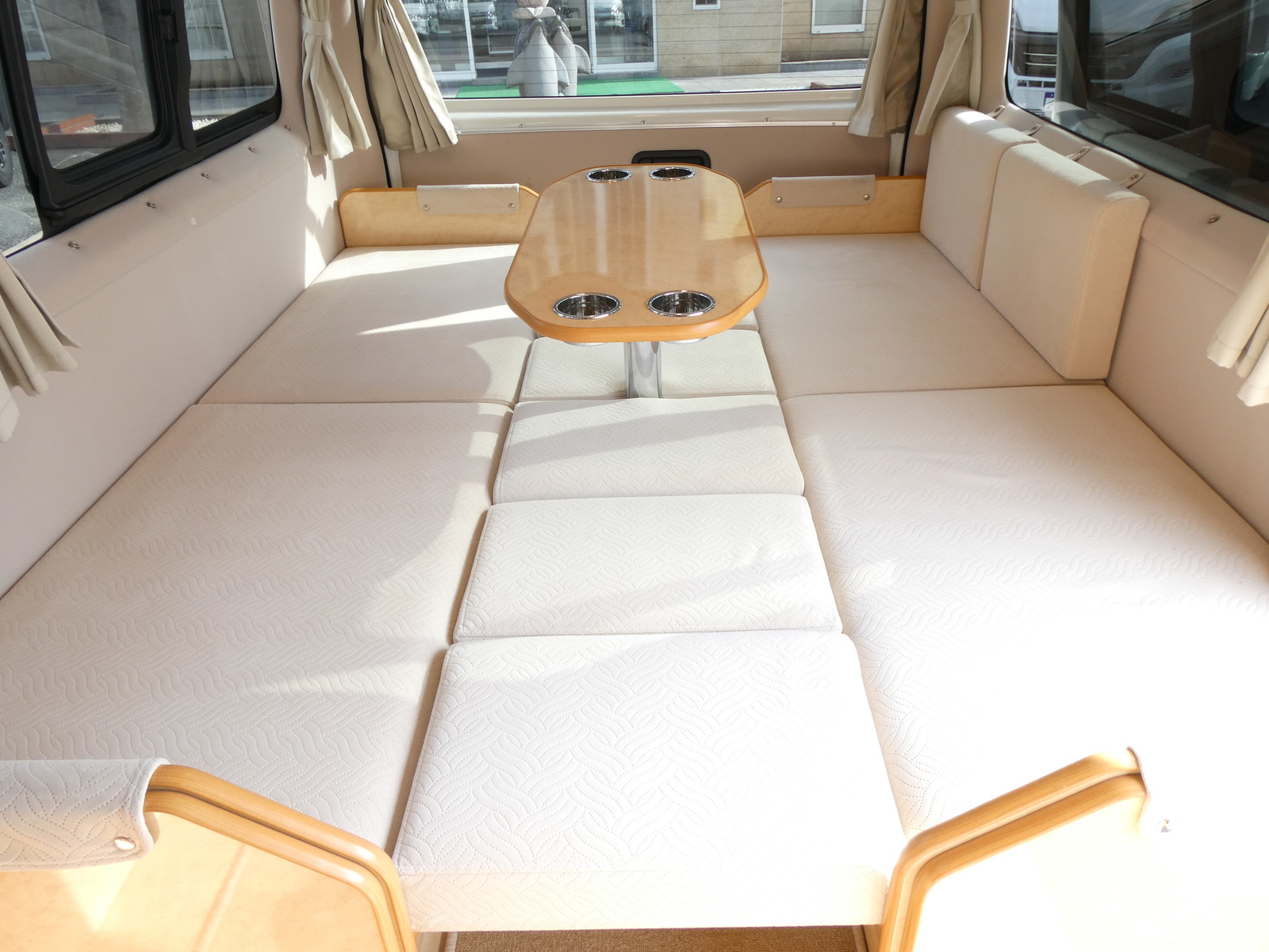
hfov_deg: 71.6
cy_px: 476
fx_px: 880
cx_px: 634
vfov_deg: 56.8
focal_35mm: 24
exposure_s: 1/60
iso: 80
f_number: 3.3
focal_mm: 4.3
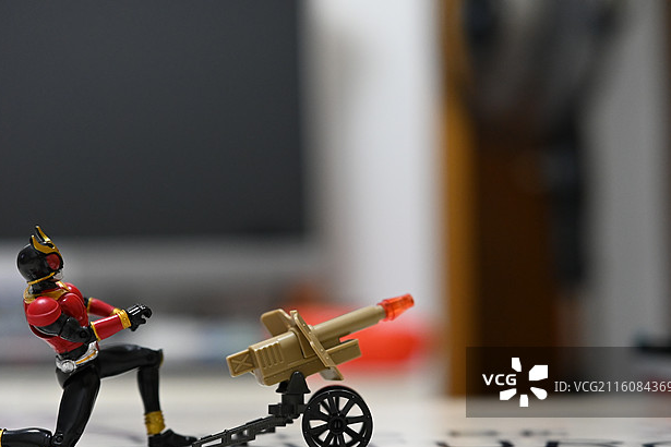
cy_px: 247
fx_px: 981
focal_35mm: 53
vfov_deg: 25.7
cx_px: 273
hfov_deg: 37.6
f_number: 1.6
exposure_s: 1/125
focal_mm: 27
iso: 800
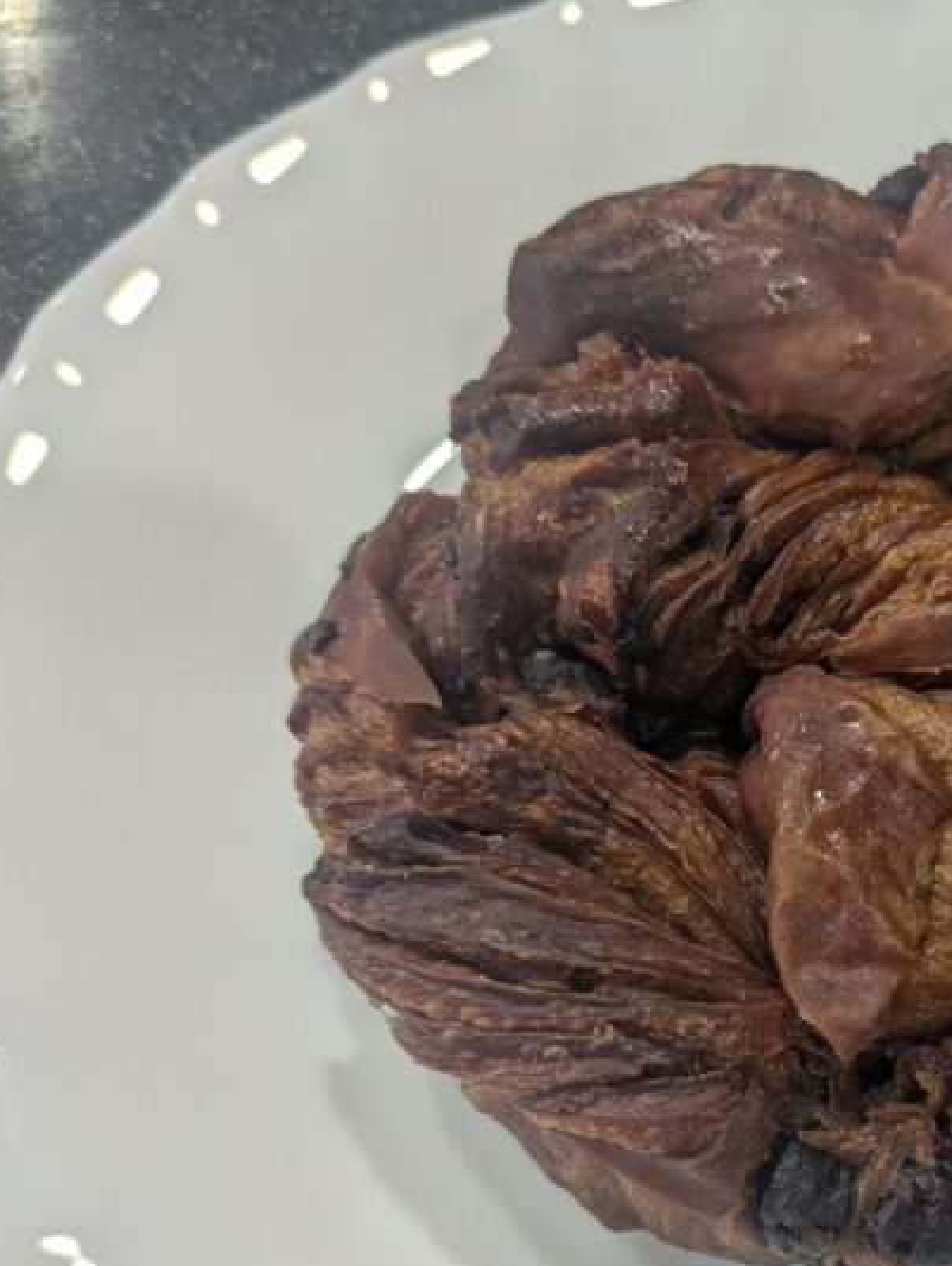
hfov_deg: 29.0
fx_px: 1757
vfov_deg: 39.1
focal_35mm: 48
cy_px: 865
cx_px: 880
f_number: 1.89
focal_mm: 5.43
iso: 110
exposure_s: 1/100
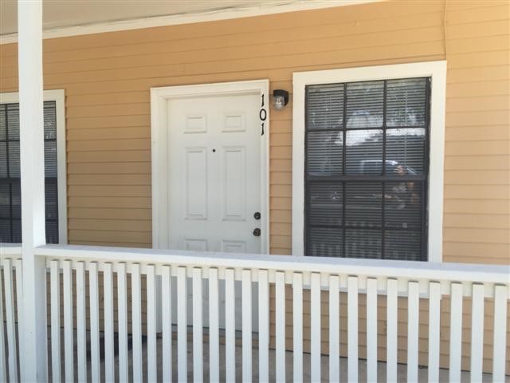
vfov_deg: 48.2
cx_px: 255
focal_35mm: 29
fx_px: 427
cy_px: 192
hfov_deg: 61.7
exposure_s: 1/278
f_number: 2.2
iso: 32
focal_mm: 4.15
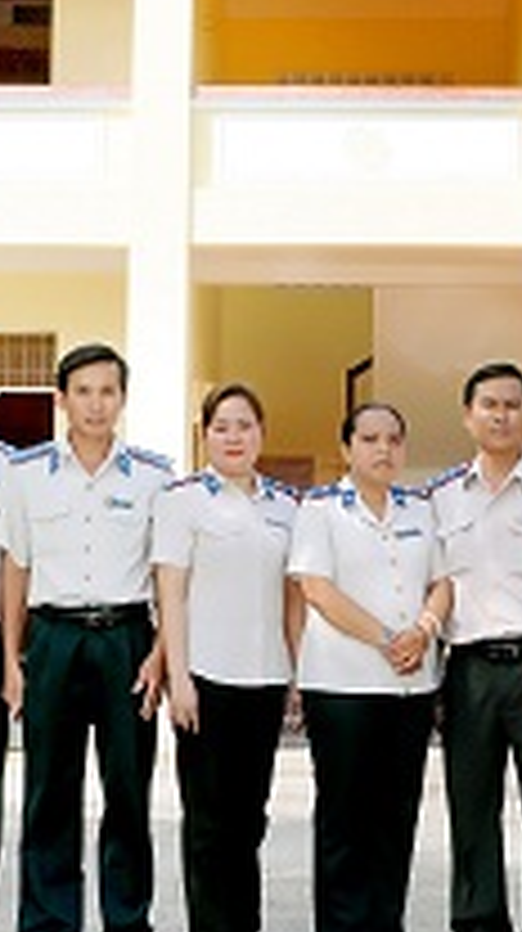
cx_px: 434
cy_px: 259
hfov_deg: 13.0
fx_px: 2270
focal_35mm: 92
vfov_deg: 23.0
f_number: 8
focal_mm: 20
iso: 250
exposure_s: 1/200
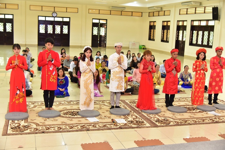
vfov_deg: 30.5
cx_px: 112
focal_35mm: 44
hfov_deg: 44.5
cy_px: 75
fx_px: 275
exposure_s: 1/40
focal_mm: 44
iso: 800
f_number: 4
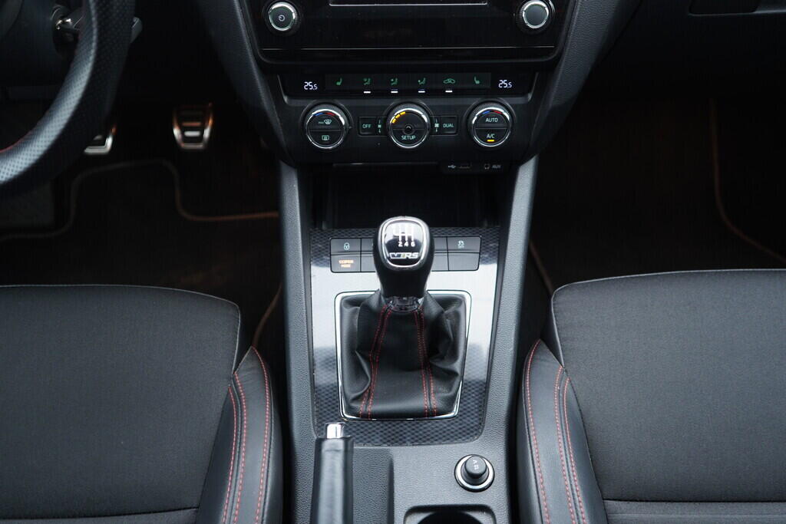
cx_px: 393
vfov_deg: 36.9
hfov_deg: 53.1
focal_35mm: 36
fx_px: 786
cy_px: 262
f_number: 2.8
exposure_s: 1/40
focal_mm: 24
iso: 400
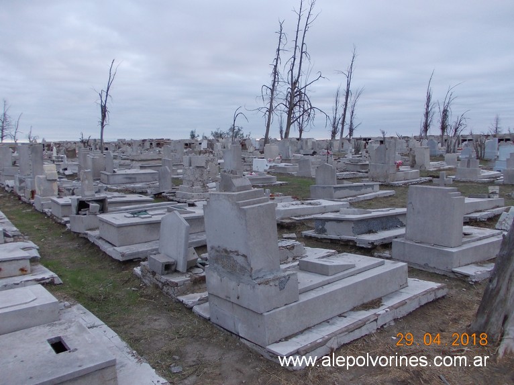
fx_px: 416
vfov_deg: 49.7
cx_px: 257
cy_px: 192
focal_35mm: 28
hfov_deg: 63.5
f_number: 2.7
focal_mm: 4
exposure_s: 1/40
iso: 80
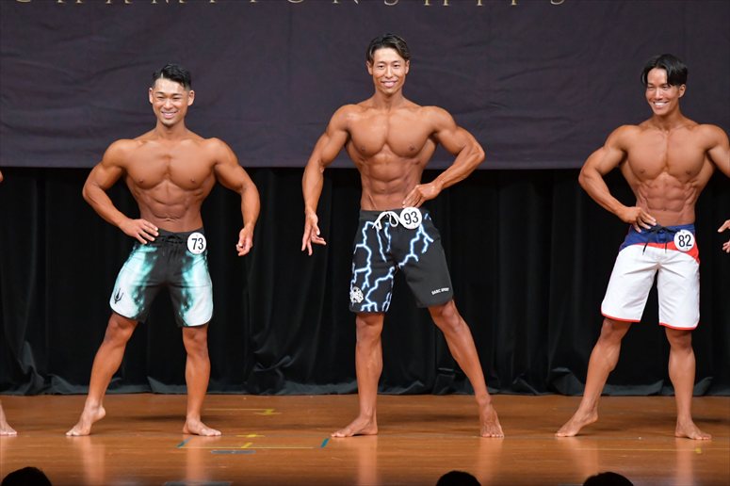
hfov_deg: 7.6
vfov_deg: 5.1
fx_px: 5472
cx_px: 365
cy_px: 243
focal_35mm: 270
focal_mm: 180
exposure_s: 1/400
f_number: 5.6
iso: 5000
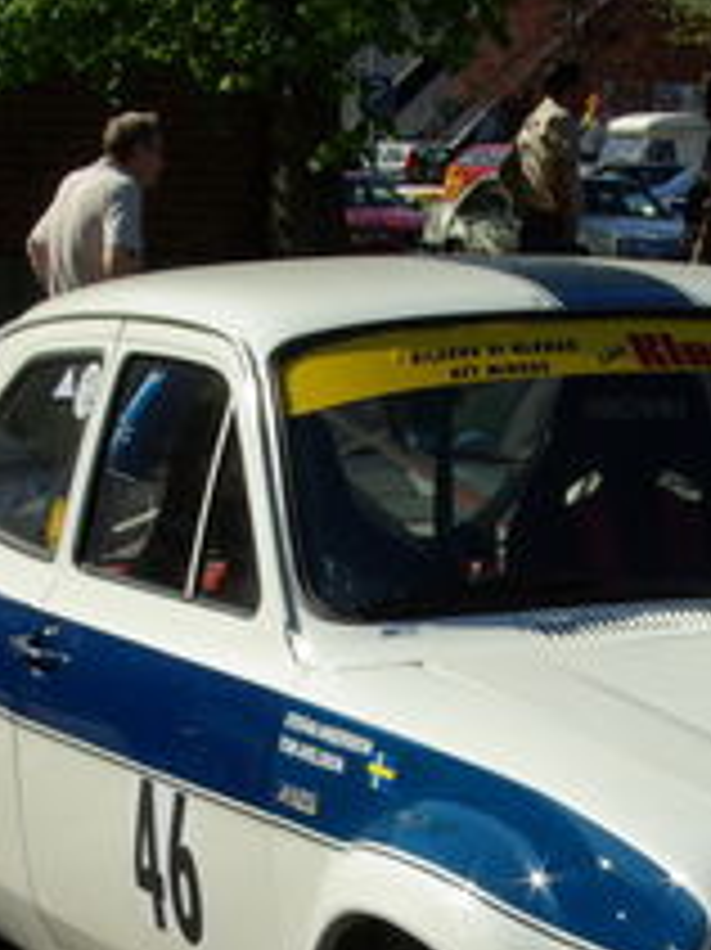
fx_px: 3713
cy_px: 768
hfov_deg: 10.9
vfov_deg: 14.5
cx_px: 603
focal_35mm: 135
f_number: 19
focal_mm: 31
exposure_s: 1/90
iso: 200
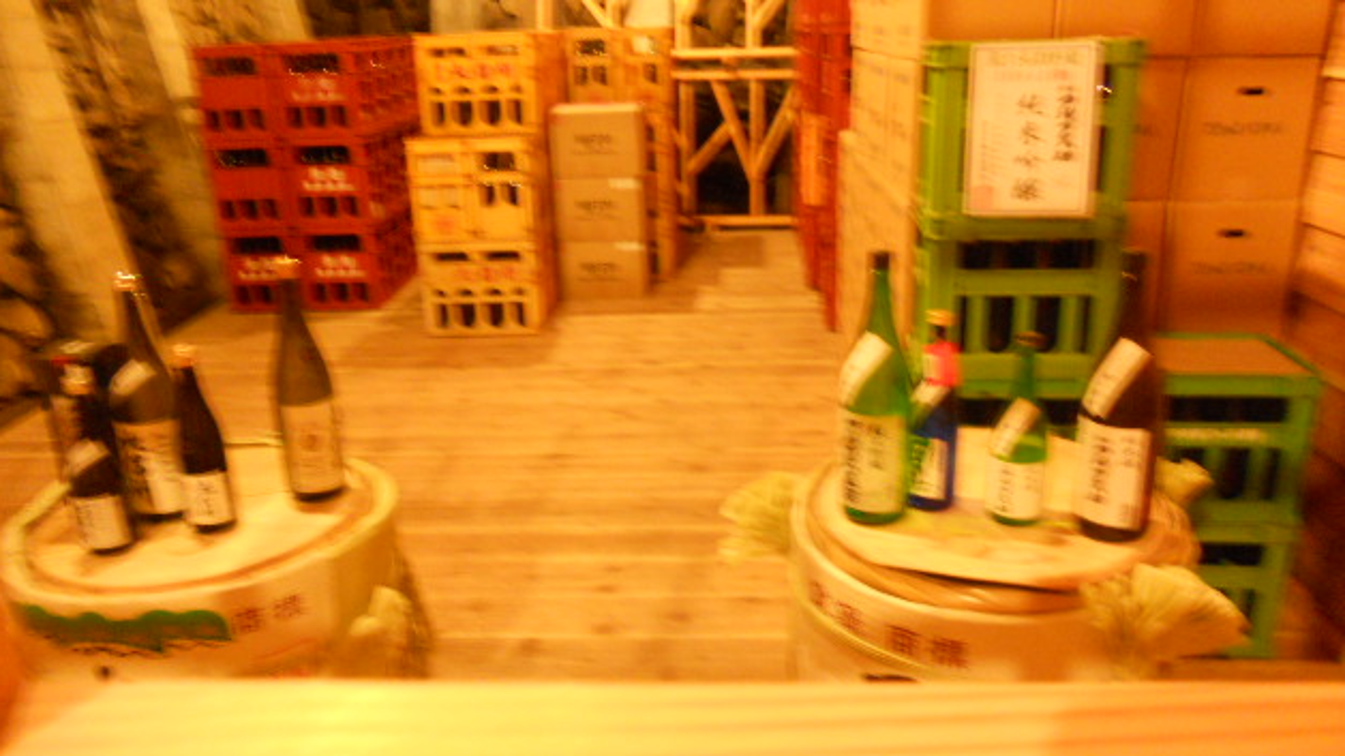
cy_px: 377
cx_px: 677
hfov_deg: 64.3
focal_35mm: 30
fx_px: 1070
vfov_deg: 38.9
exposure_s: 1
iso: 500
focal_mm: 4.9
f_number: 3.2
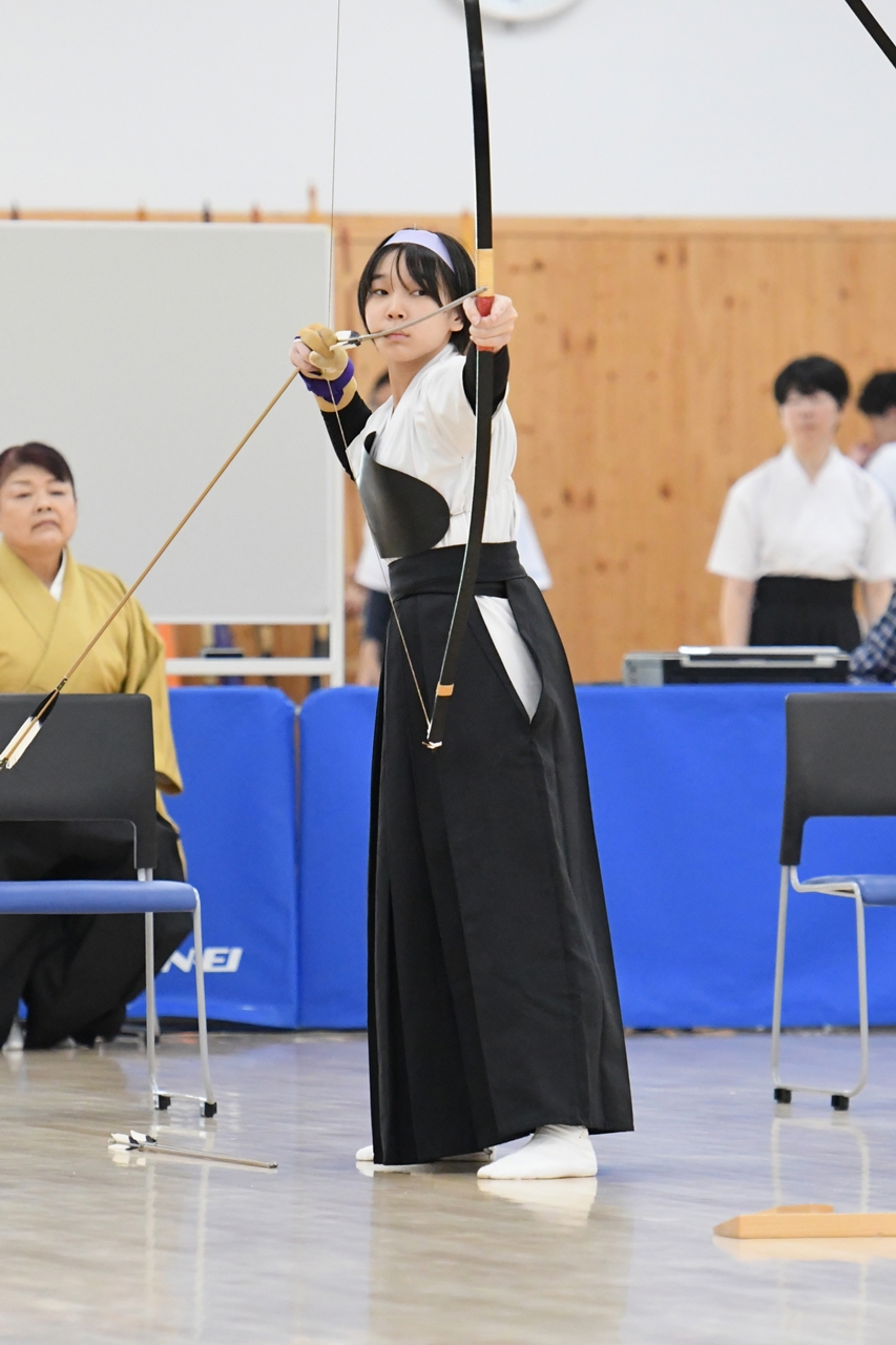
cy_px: 672
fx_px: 11576
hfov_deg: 4.4
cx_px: 448
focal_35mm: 310
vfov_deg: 6.6
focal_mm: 155
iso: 5000
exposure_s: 1/500
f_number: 4
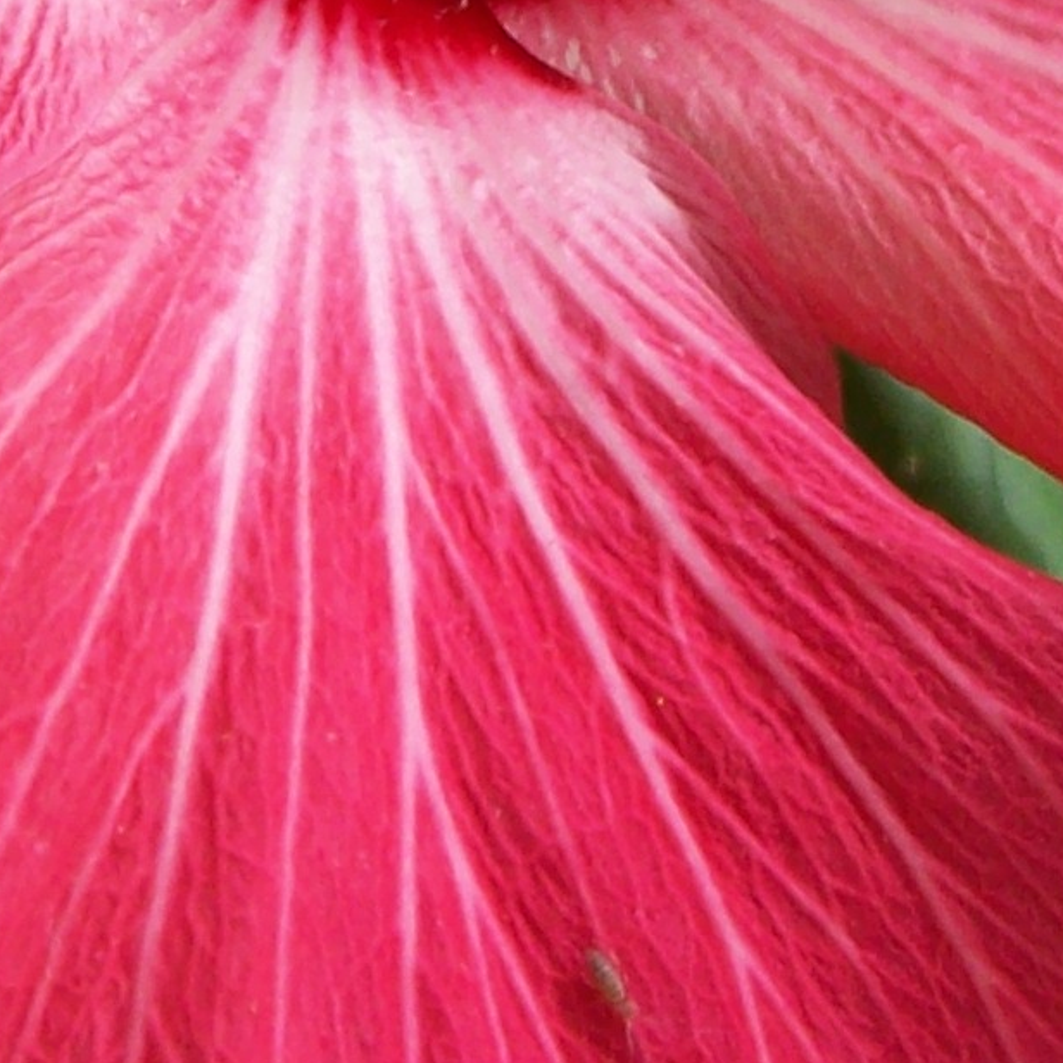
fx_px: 5107
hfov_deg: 11.9
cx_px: 447
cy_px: -123
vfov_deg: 11.7
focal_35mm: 147
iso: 80
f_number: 2.7
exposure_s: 1/106
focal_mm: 6
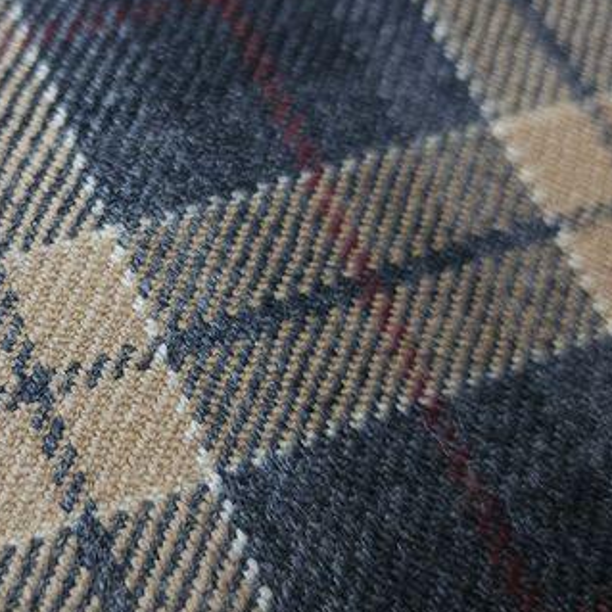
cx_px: 115
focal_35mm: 50
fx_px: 1000
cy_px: 276
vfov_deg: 34.0
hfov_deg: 33.0
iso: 160
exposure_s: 1/60
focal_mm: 5
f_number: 1.8
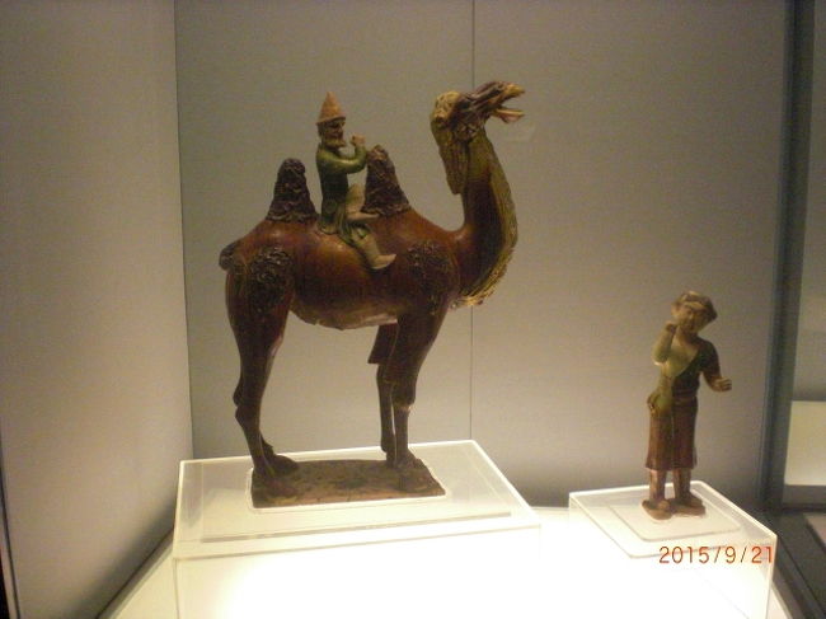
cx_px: 413
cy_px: 310
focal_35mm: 38
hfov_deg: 49.0
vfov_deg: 37.7
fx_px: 906
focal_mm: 6.3
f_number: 3.1
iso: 800
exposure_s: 1/100
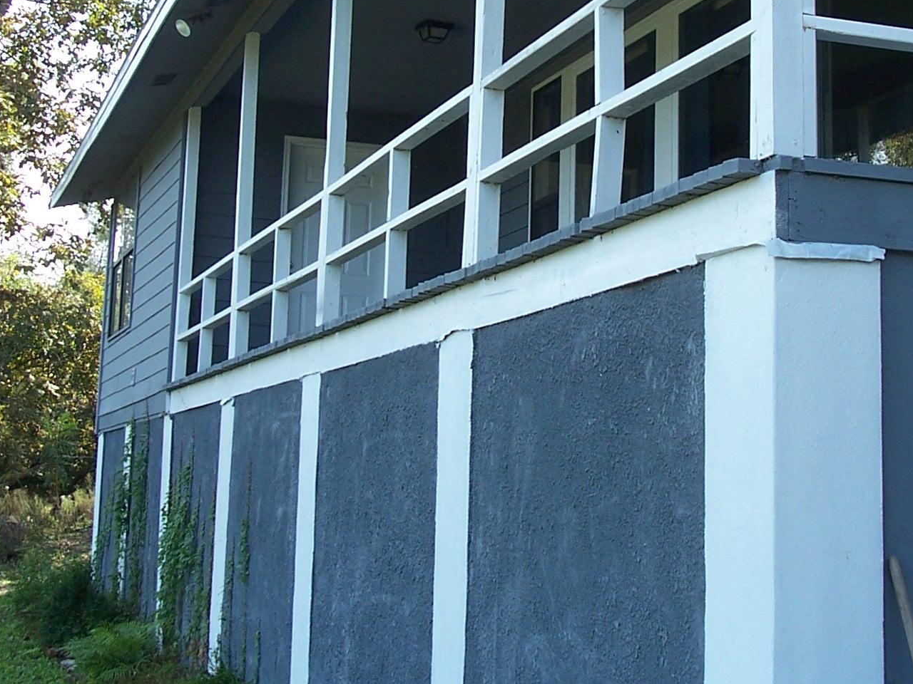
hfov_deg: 30.6
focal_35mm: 63
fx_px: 1662
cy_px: 160
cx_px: 554
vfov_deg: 23.0
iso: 80
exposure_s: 1/250
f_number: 2.8
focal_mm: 6
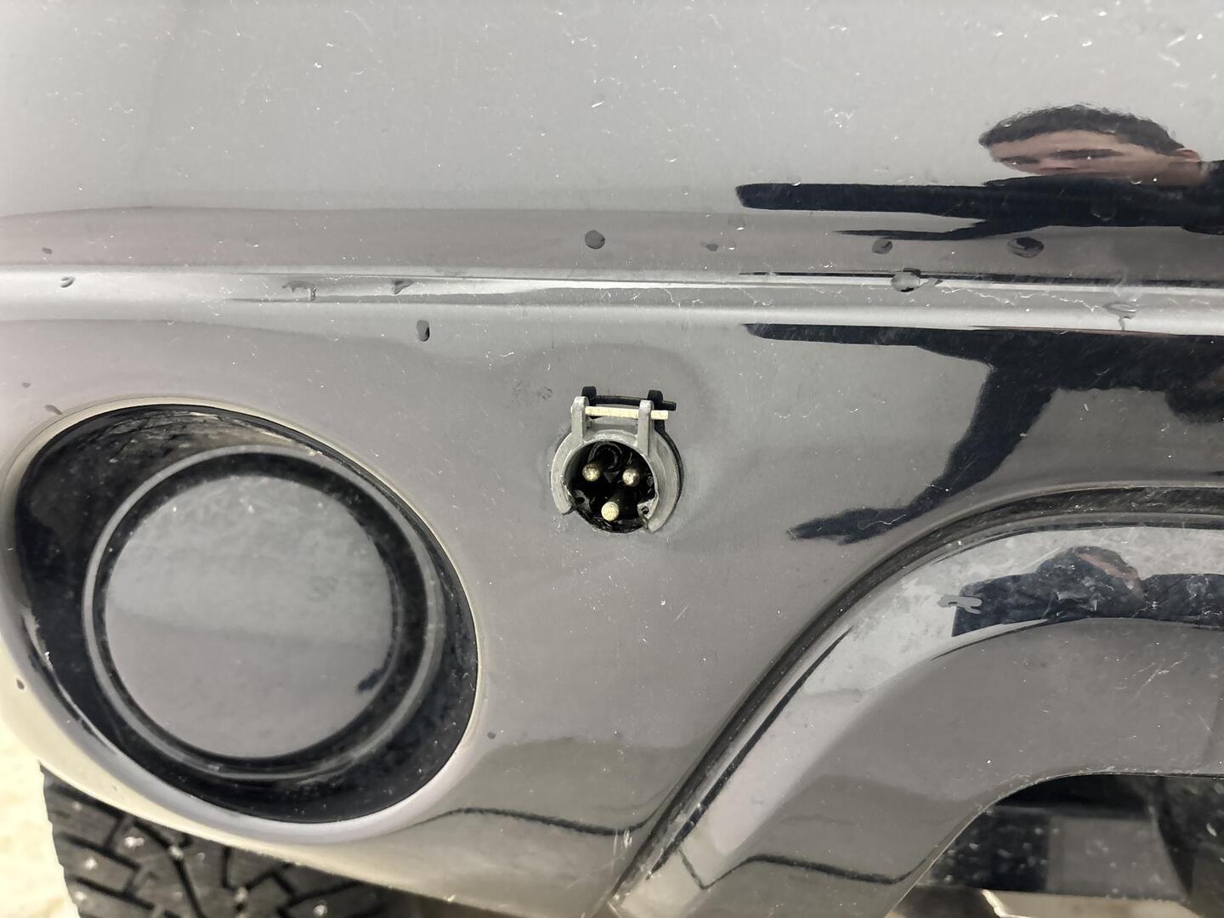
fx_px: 919
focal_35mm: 26
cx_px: 612
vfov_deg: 53.1
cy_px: 459
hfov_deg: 67.3
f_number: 1.6
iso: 400
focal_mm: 5.96
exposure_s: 1/50
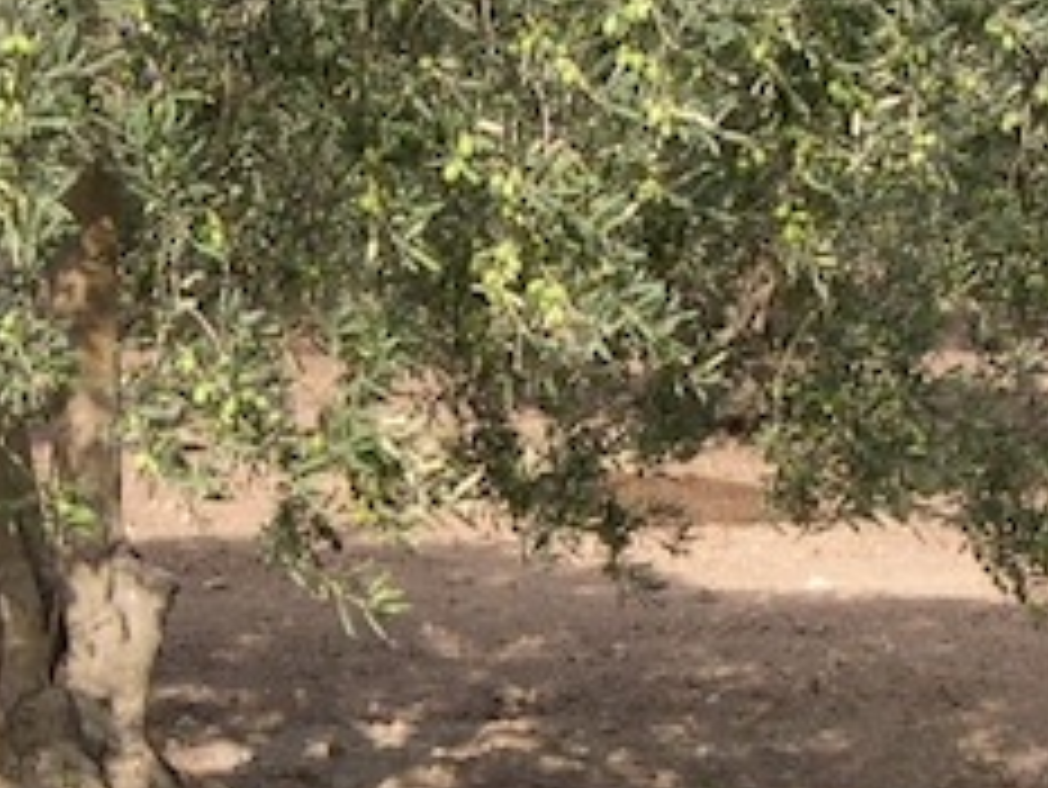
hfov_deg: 16.5
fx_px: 3605
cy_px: 495
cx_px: 324
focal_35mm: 119
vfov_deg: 12.5
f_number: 7.6
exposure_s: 1/132
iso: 100
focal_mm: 8
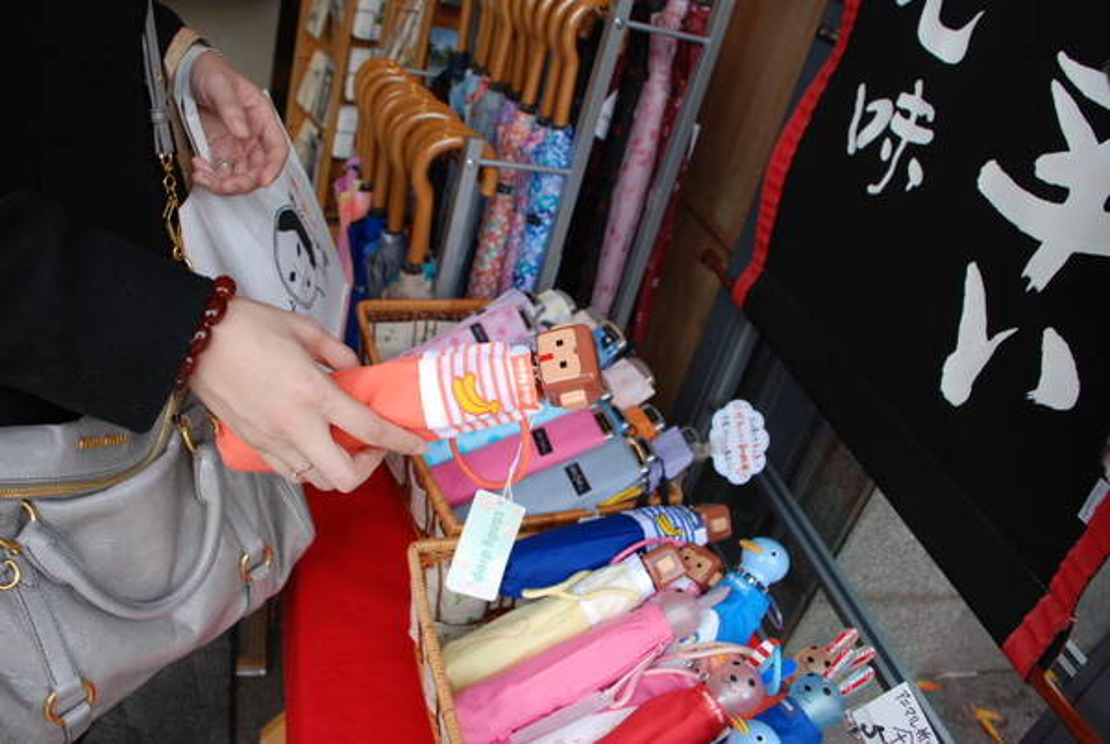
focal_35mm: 30
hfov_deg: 61.9
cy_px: 372
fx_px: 926
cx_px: 555
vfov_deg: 43.7
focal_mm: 20
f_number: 5.6
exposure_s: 1/125
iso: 200
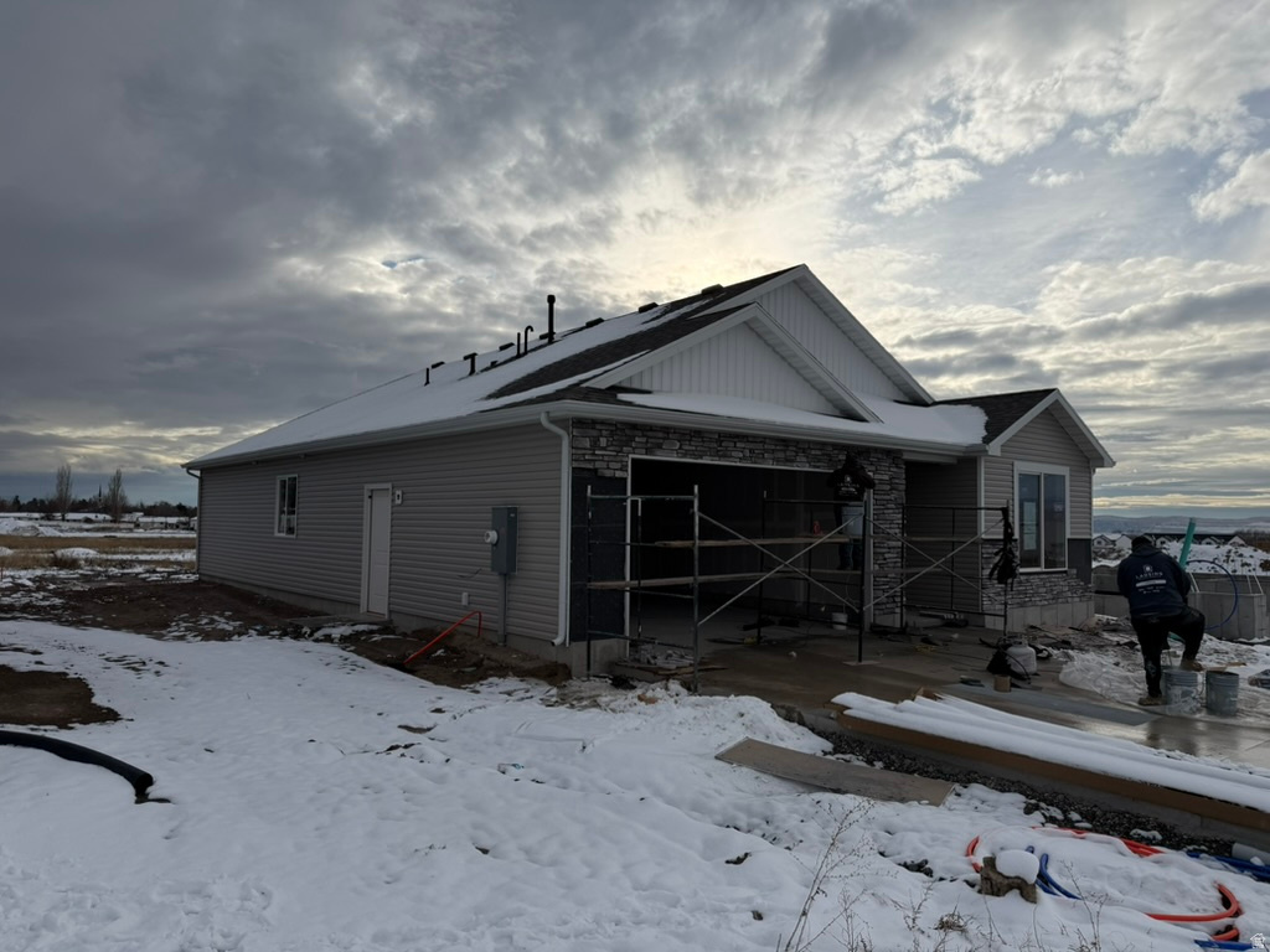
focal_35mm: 24
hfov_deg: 71.6
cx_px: 635
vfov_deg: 56.8
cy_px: 476
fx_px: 881
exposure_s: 1/9091
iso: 80
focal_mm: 6.76
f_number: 1.78
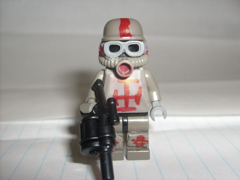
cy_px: 90
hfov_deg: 52.6
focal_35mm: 35
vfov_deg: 40.7
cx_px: 120
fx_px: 243
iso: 100
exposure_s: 1/45
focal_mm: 5.8
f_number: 2.8
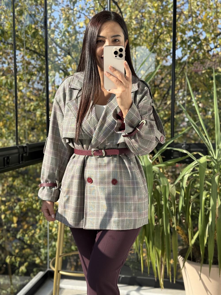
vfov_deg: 39.7
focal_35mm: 48
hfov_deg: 30.3
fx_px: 409
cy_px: 148
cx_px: 110
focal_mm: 6.76
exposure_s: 1/1000
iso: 80
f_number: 1.78
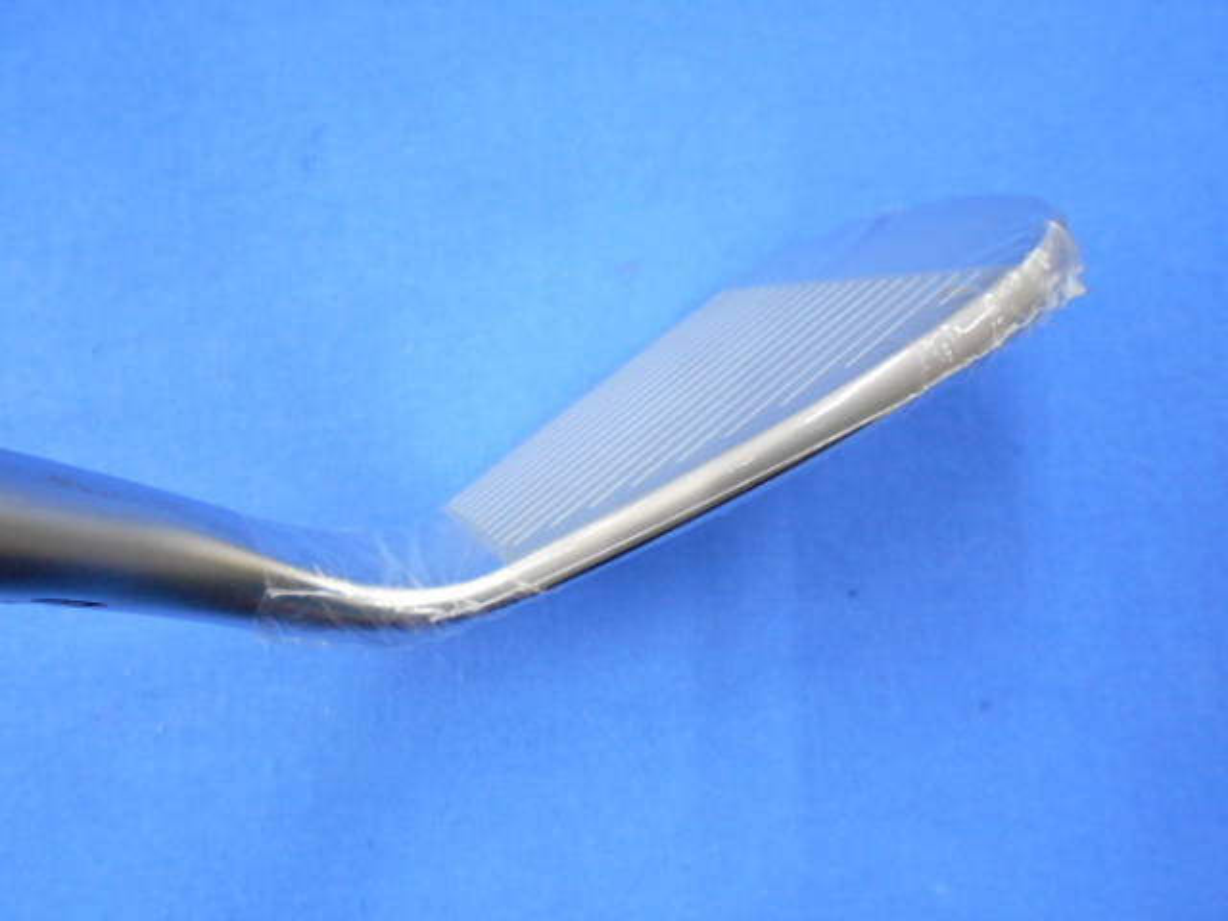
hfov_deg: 67.3
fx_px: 922
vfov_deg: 53.1
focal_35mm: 26
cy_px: 460
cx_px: 614
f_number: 3.2
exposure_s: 1/30
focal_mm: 4.6
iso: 400
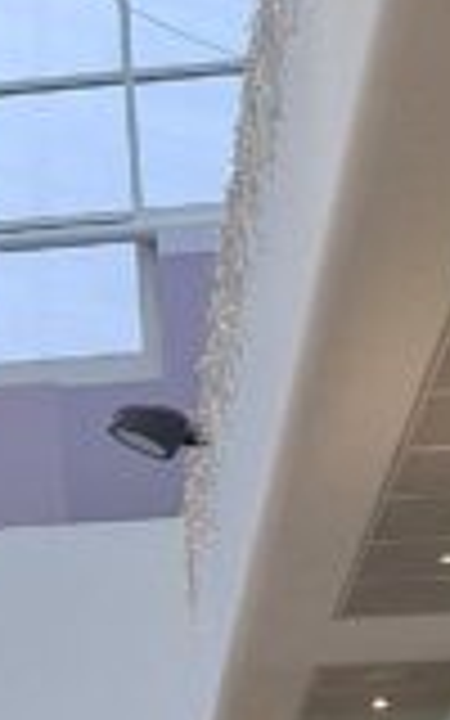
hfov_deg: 8.0
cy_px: 518
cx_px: -500
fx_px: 3061
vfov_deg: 13.4
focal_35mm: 156
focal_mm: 5.54
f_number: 1.8
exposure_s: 1/264
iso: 40
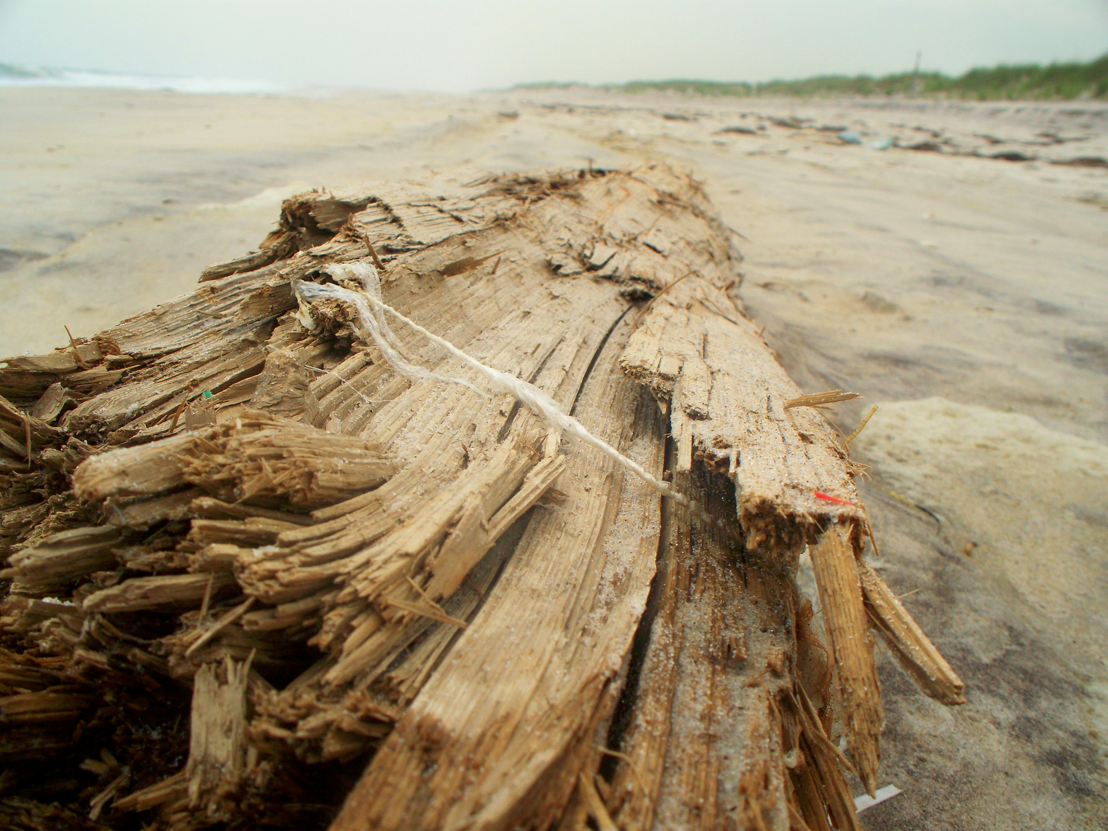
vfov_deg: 39.7
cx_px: 554
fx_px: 1152
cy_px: 416
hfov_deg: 51.4
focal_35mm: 36
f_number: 5
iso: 64
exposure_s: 1/500
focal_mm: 7.54
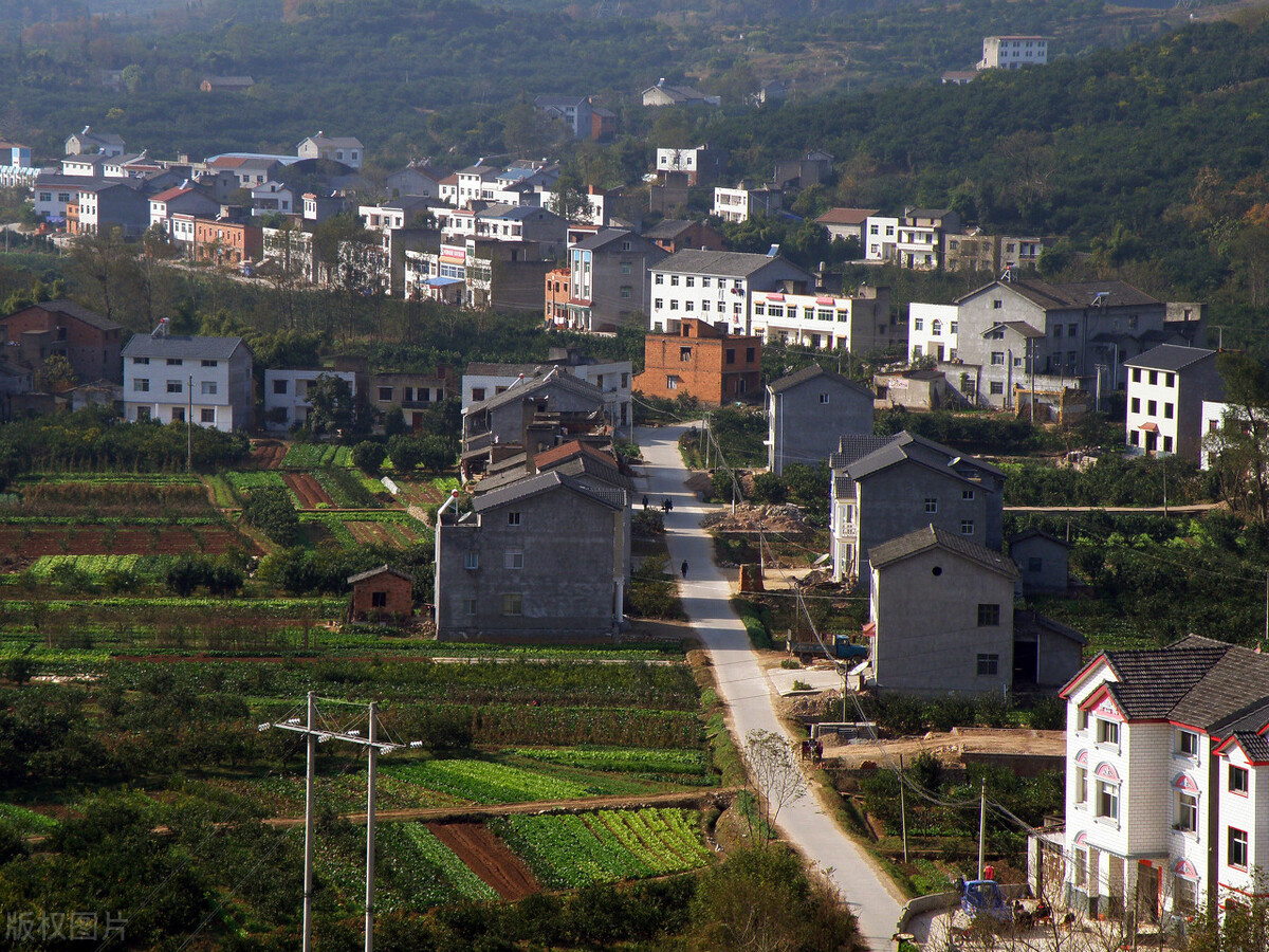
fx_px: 4839
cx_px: 634
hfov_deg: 14.9
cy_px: 476
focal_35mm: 132
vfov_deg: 11.2
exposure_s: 1/250
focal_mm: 23.37
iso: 64
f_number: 5.6
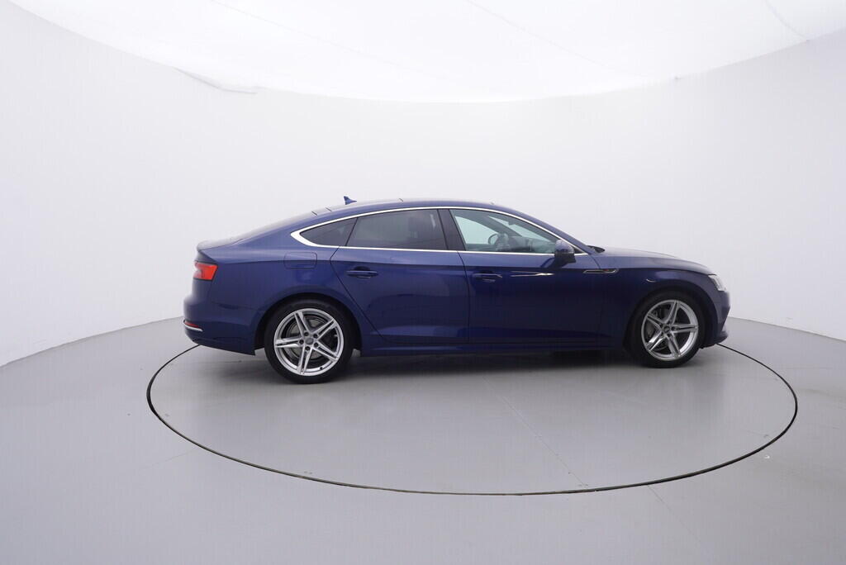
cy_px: 282
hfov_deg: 77.3
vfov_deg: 56.2
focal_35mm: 22
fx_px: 529
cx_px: 423
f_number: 5
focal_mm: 15
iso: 200
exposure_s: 1/80
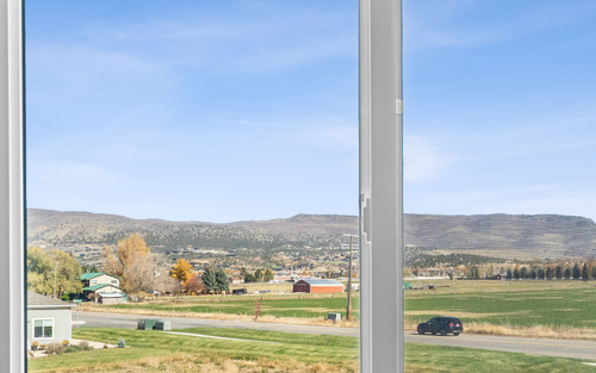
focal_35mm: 48
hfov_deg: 41.4
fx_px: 780
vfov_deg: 26.6
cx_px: 385
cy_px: 276
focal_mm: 23
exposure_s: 1/100
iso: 800
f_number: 9
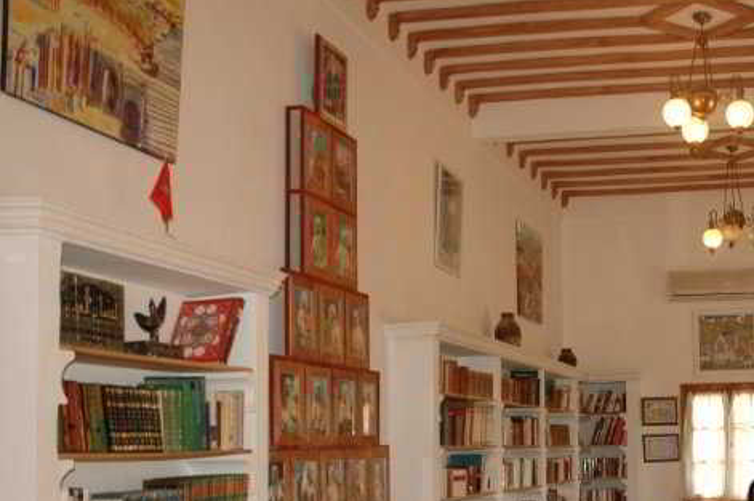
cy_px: 397
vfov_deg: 26.0
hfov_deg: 37.2
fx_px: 1067
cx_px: 628
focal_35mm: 51
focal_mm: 20
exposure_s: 1/60
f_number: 3.8
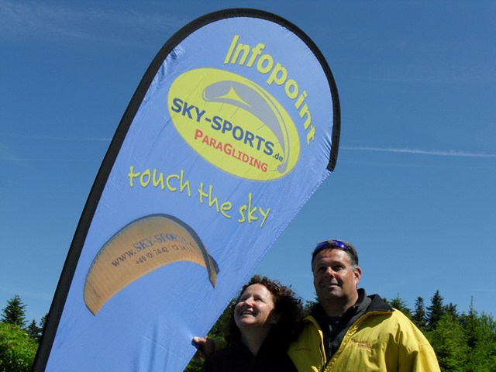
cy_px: 186
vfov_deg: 24.4
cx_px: 248
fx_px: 860
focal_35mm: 60
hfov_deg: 32.2
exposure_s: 1/350
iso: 80
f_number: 7.2
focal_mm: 10.7
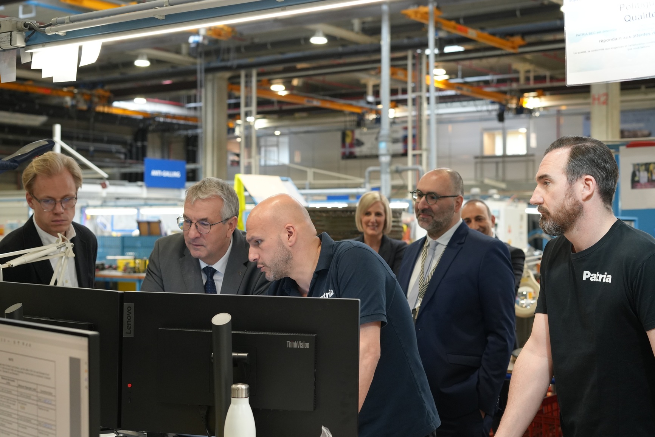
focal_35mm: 50
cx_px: 328
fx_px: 910
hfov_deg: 39.6
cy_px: 218
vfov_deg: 27.0
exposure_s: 1/161
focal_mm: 50
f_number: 4
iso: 2000
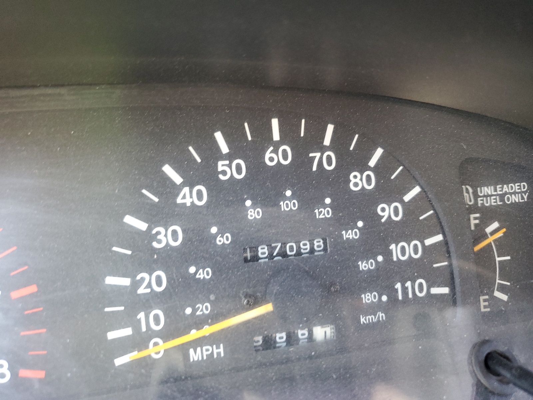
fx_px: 400
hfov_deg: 67.3
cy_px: 200
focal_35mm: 26
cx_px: 266
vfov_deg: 53.1
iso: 176
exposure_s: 1/50
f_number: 1.5
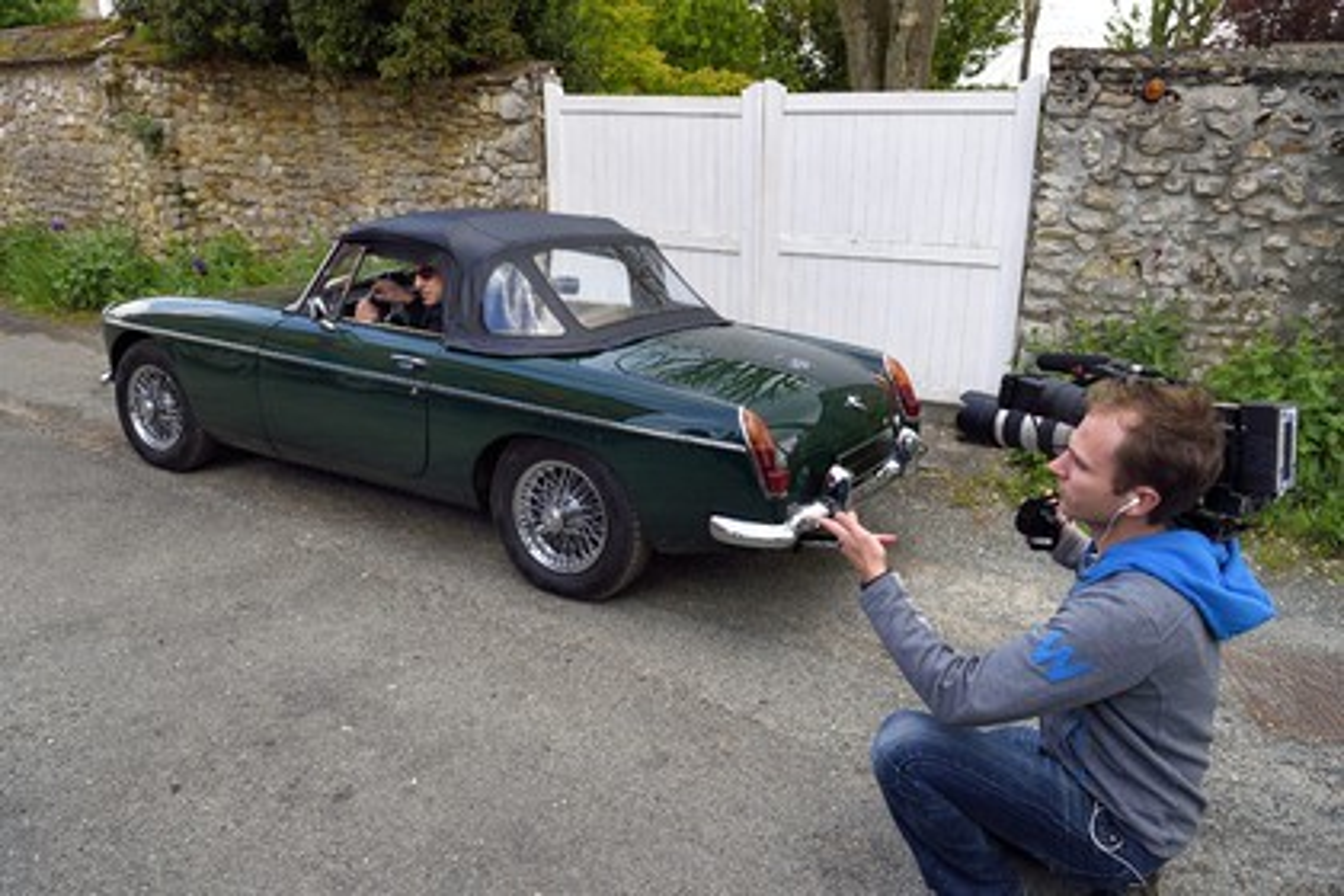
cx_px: 672
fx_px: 896
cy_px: 448
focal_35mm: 24
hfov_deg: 73.7
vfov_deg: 53.1
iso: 200
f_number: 6.3
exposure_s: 1/250
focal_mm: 24
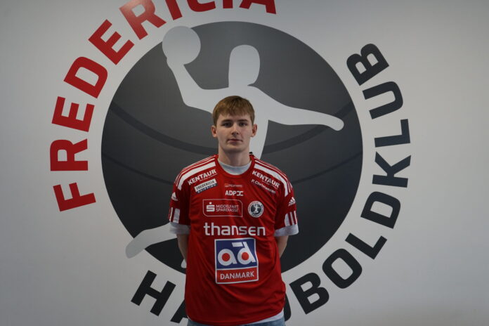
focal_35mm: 29
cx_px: 244
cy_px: 163
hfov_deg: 63.7
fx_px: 394
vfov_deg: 45.0
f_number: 4
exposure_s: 1/160
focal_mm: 29
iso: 1250
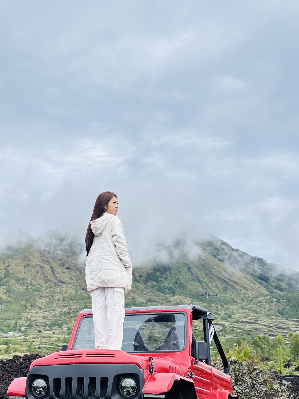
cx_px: 113
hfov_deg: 21.9
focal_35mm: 67
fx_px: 772
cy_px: 208
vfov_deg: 29.0
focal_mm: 5.96
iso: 32
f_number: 1.6
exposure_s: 1/769
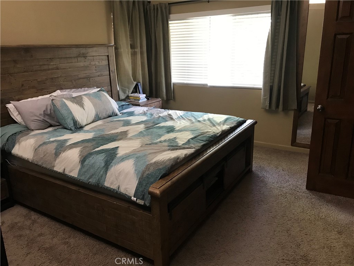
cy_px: 133
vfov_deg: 49.7
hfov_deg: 63.4
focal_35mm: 28
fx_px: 286
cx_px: 177
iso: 64
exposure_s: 1/15
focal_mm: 3.99
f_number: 1.8
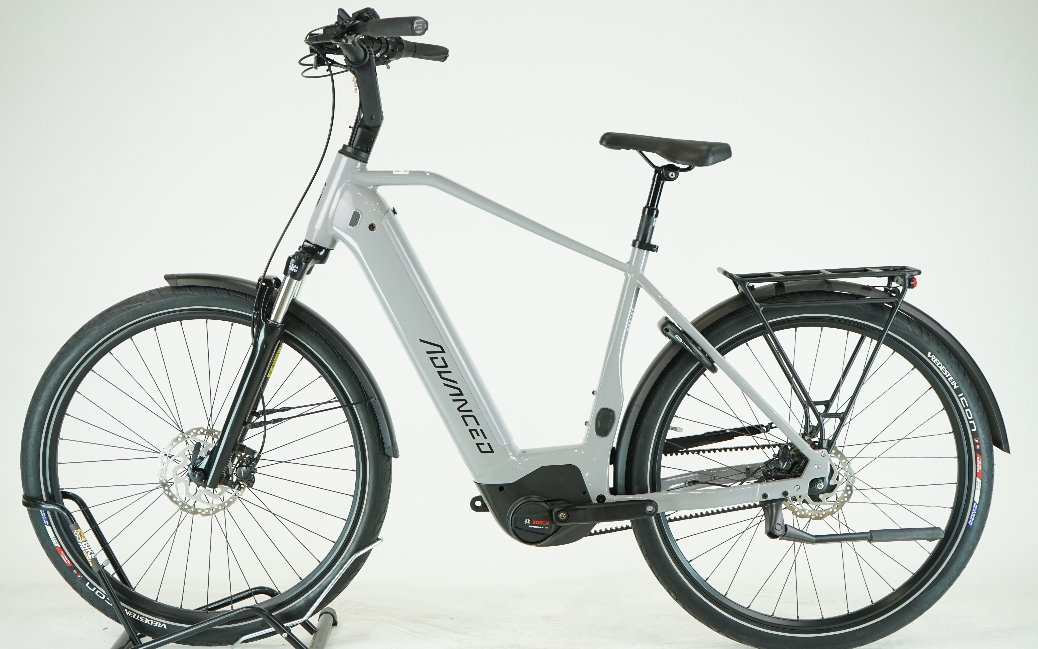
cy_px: 339
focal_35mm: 50
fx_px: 1414
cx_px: 519
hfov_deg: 40.3
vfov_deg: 25.8
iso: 1600
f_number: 5.6
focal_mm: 49
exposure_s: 1/200
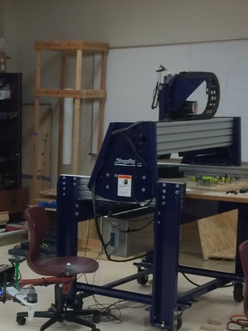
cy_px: 239
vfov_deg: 25.4
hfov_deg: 18.7
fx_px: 726
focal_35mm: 76
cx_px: -15
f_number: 2.2
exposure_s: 1/30
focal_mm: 4.15
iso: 80
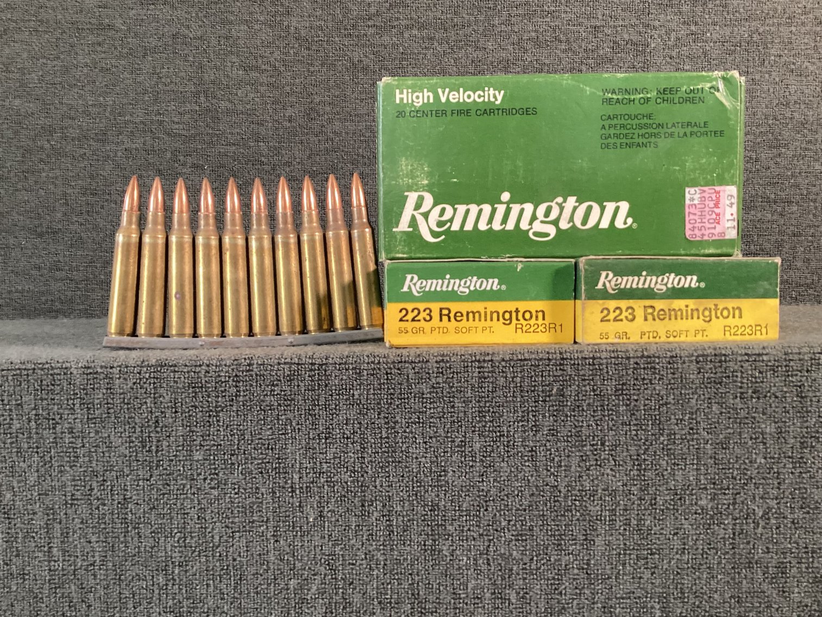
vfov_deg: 45.4
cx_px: 411
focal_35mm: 31
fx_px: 736
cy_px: 308
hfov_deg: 58.3
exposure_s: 1/60
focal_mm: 3.3
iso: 320
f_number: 2.4
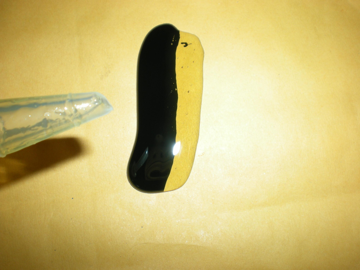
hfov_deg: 49.0
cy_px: 135
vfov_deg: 37.7
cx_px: 180
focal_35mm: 38
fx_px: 395
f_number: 4.6
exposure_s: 1/60
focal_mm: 6.3
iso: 64
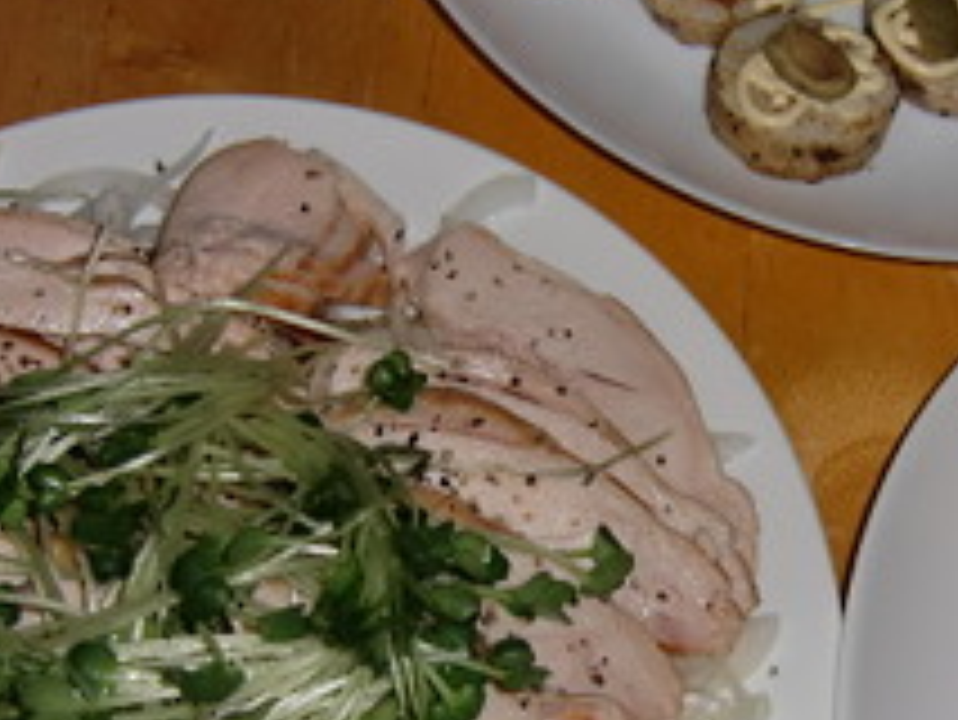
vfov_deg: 20.3
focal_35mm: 72
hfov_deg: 26.8
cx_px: 681
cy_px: 513
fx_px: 1994
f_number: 3.6
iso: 64
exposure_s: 1/20
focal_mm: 6.1
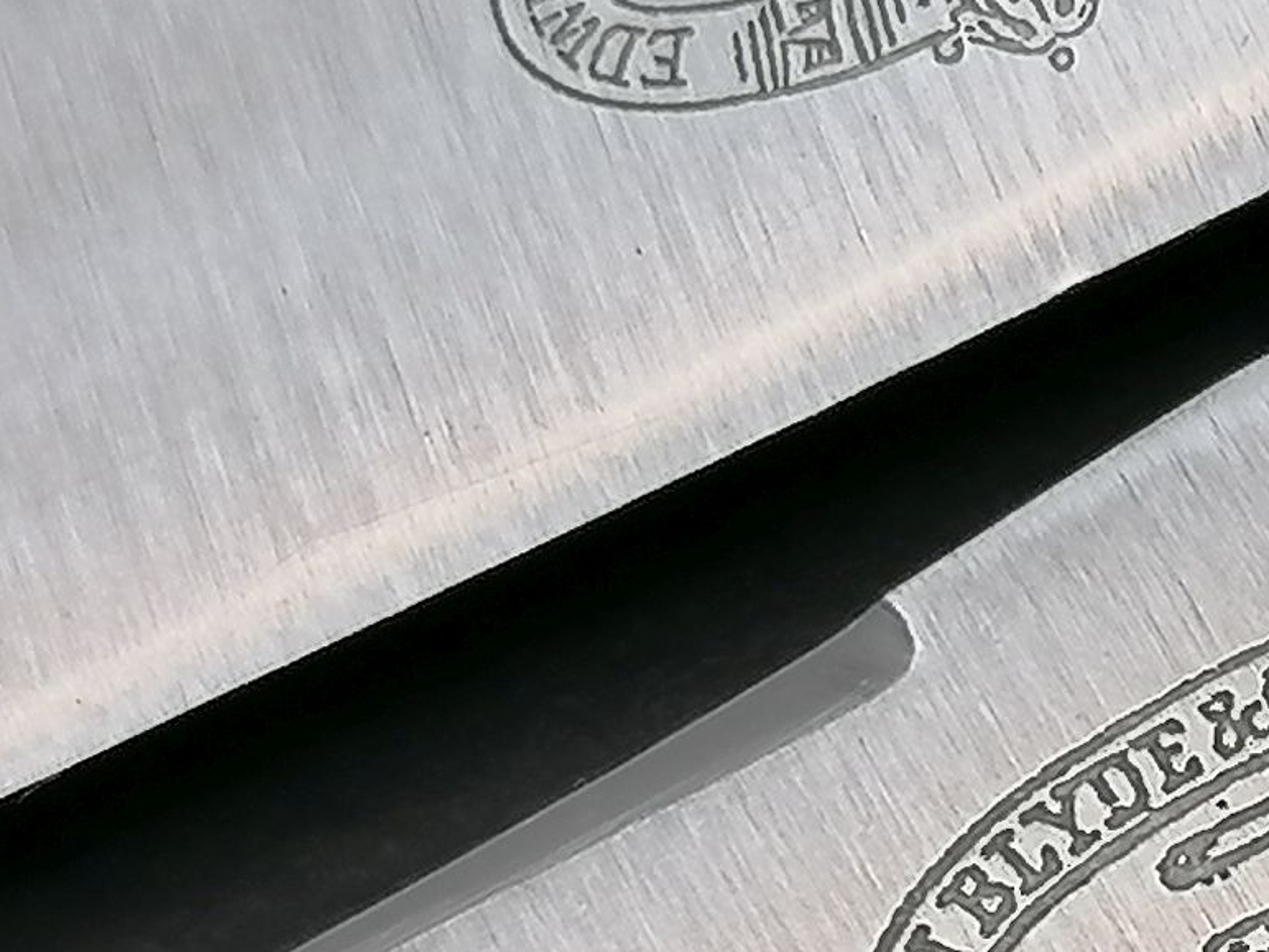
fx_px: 7405
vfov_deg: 7.3
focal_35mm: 202
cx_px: 1904
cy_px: 1302
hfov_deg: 9.5
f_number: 1.8
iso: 50
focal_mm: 4.75
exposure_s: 1/238
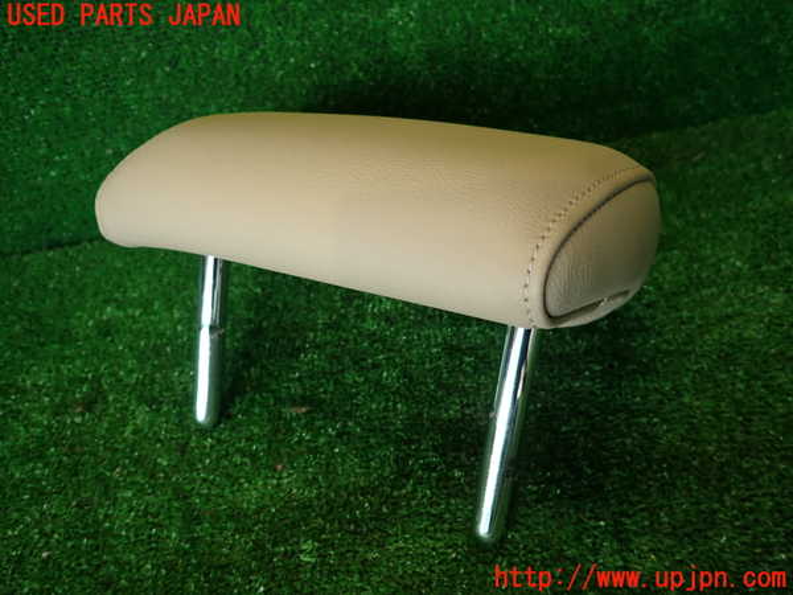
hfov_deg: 69.4
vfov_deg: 54.9
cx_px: 396
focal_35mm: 25
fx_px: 573
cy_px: 298
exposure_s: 1/60
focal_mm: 4.5
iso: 100
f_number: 2
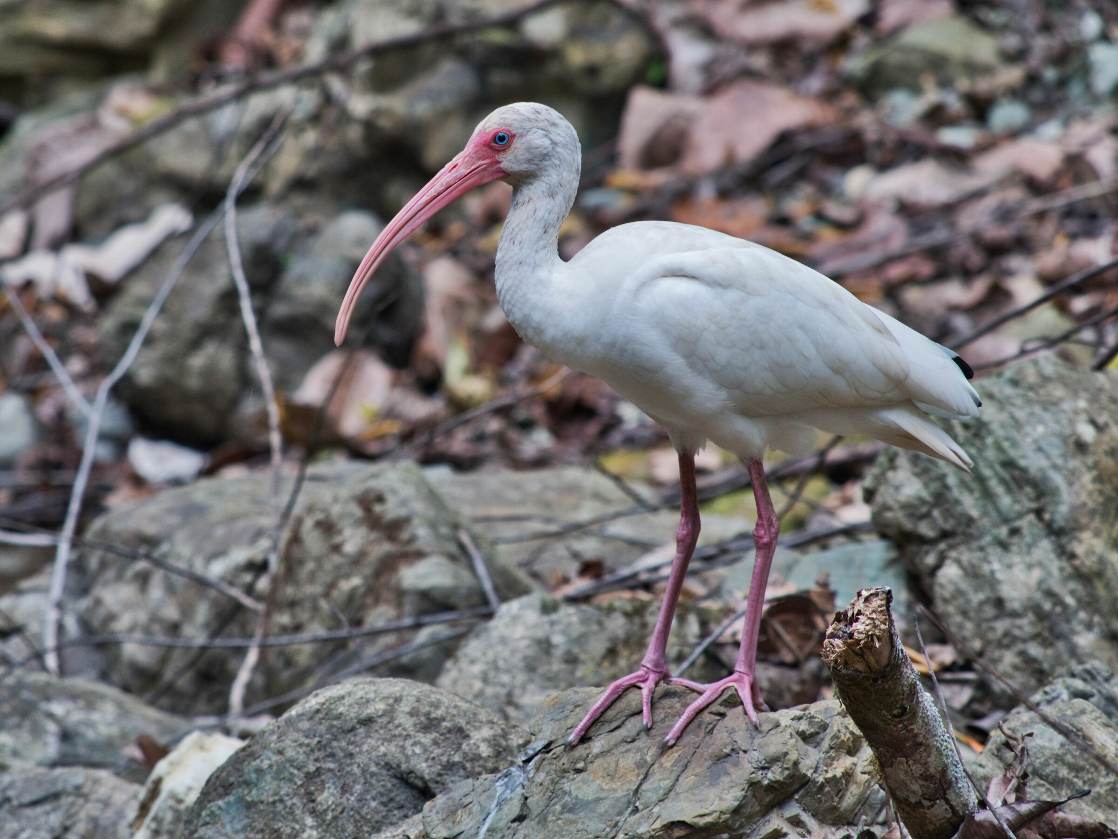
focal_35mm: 428
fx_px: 13823
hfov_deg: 4.6
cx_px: 559
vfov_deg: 3.5
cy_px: 420
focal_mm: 214
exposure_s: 1/30
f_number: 6.3
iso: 400
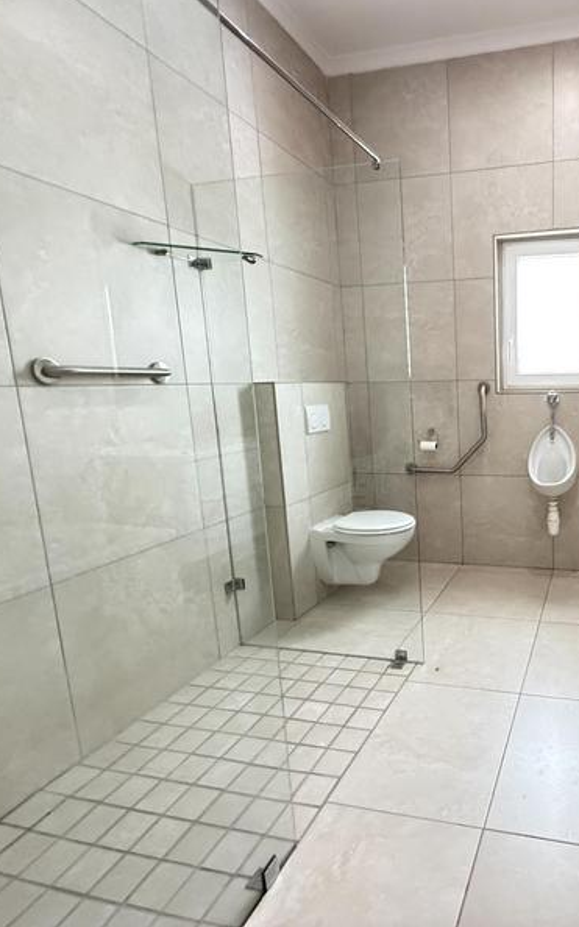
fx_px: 505
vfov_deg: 85.1
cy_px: 460
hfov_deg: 53.5
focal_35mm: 20
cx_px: 503
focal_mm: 2.22
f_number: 2.2
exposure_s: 1/50
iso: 640
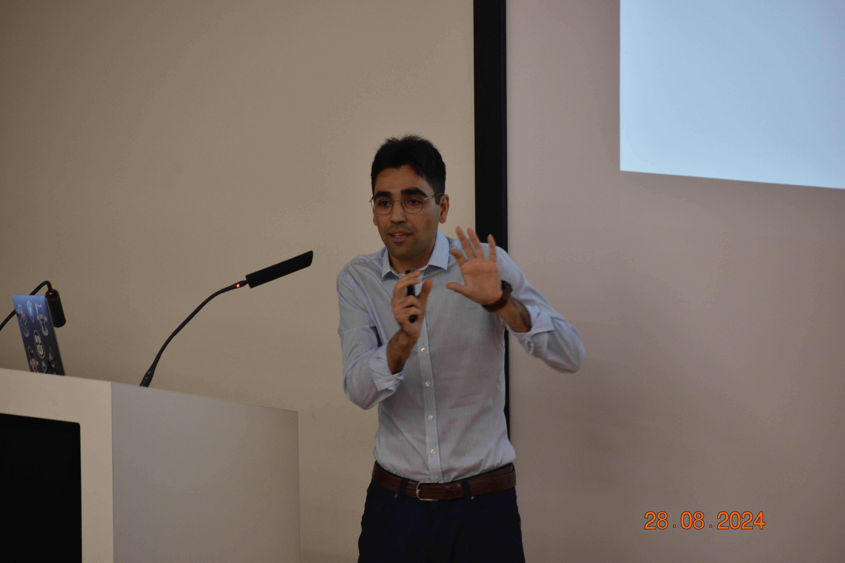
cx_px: 422
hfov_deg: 8.9
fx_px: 5457
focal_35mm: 232
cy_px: 282
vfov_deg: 5.9
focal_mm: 155
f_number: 5
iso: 320
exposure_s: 1/30
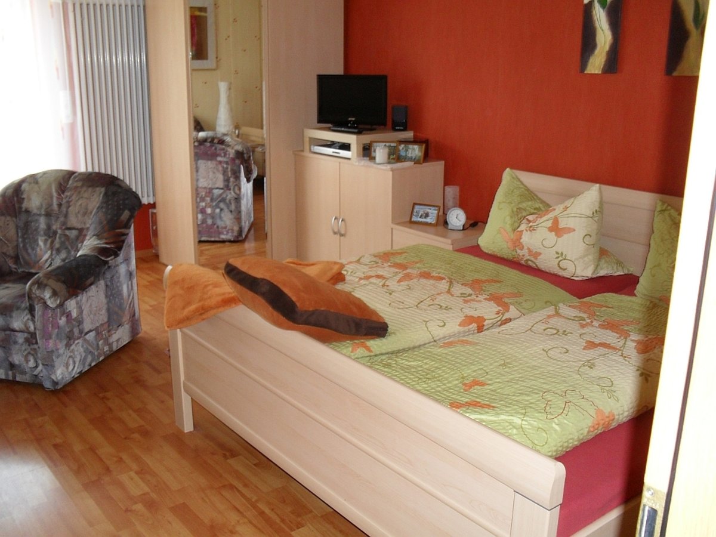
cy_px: 268
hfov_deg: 52.6
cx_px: 358
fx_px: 724
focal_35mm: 35
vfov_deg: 40.7
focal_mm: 6.3
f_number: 3.2
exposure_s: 1/45
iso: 200
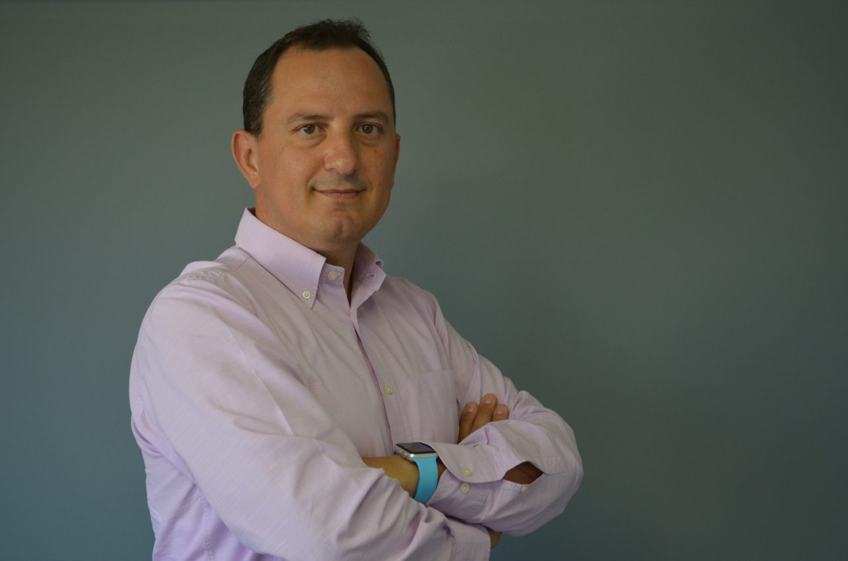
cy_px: 280
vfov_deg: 20.1
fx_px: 1586
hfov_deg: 29.9
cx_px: 424
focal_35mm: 68
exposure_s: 1/50
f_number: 5.3
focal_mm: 45
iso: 400
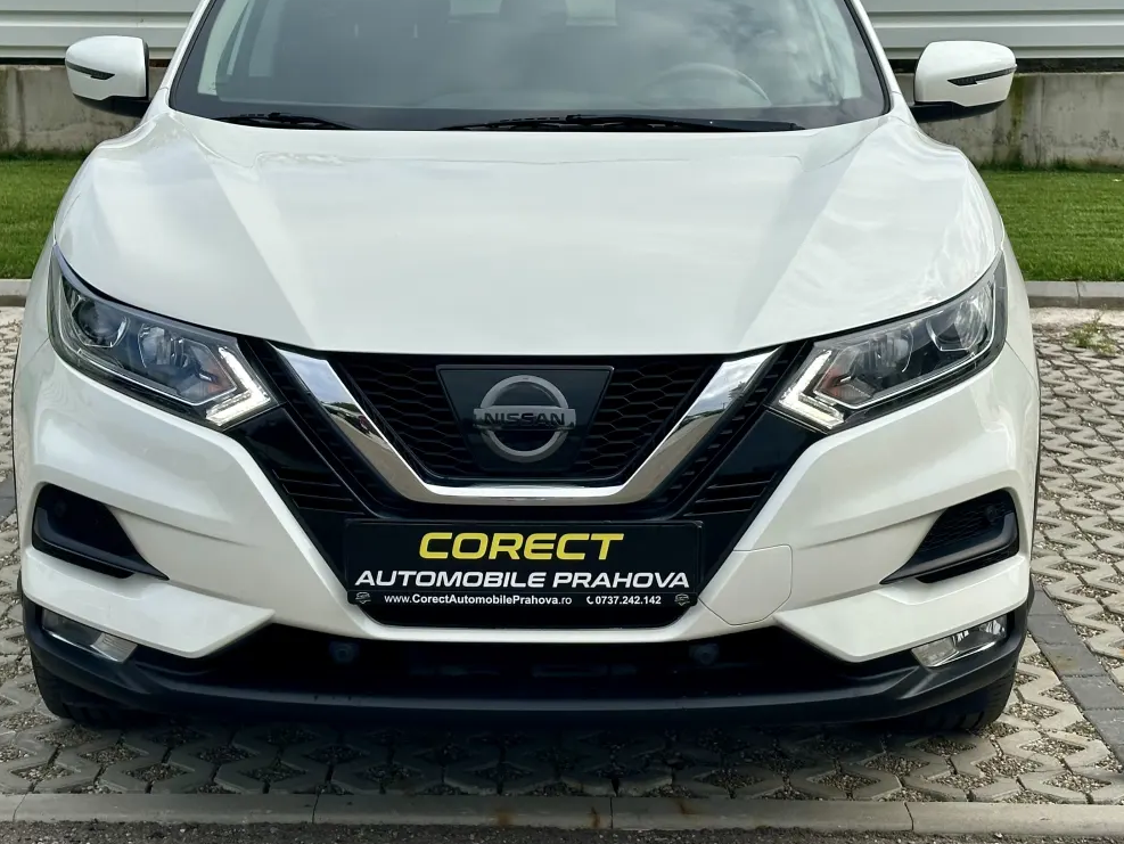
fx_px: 2274
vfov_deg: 21.0
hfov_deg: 27.8
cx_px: 509
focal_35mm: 70
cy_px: 346
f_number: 1.78
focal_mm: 6.86
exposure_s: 1/4184
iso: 64
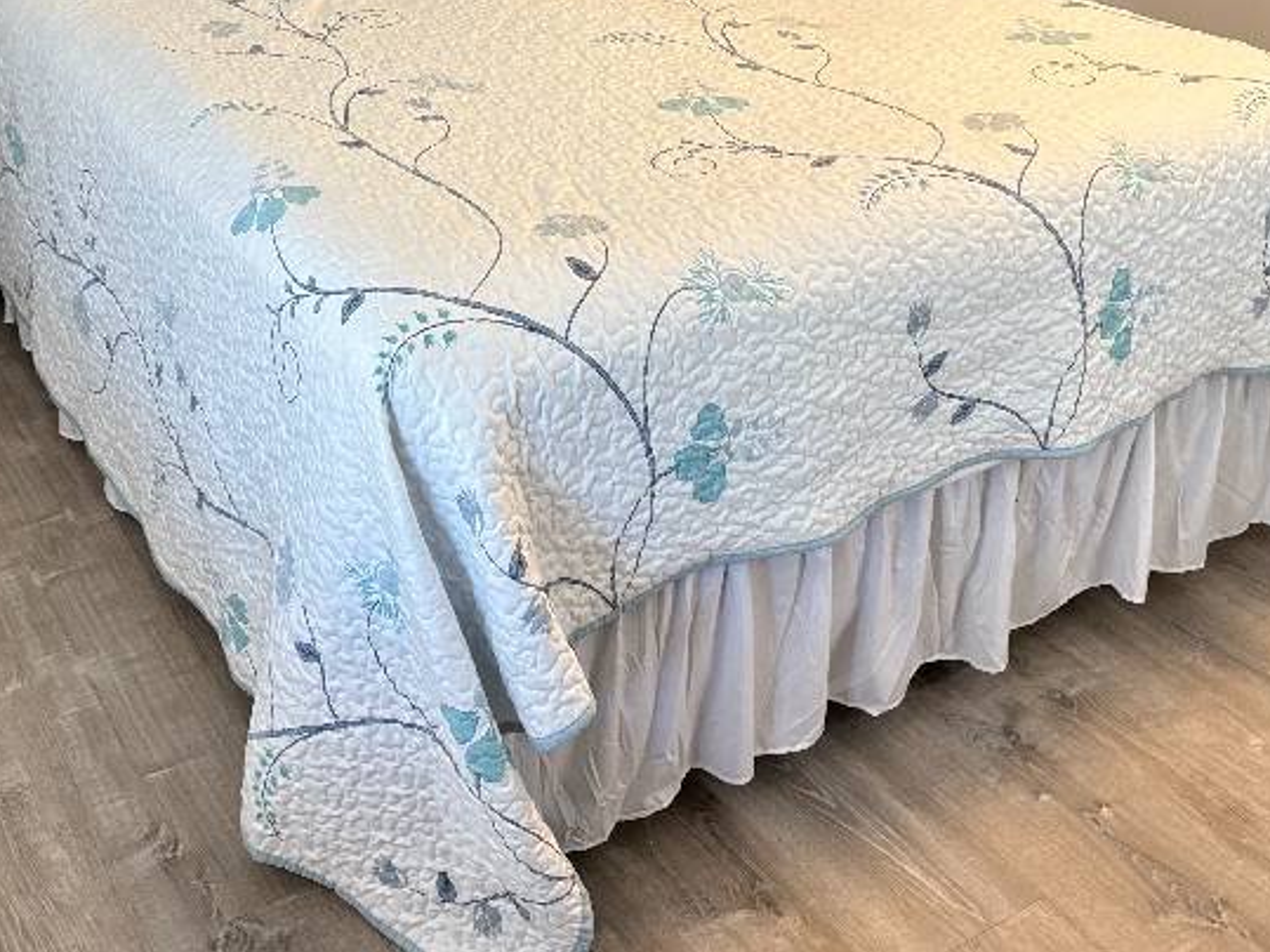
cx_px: 457
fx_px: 1504
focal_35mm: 41
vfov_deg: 34.4
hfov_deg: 45.3
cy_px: 234
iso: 160
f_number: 1.6
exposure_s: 1/60
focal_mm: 5.96
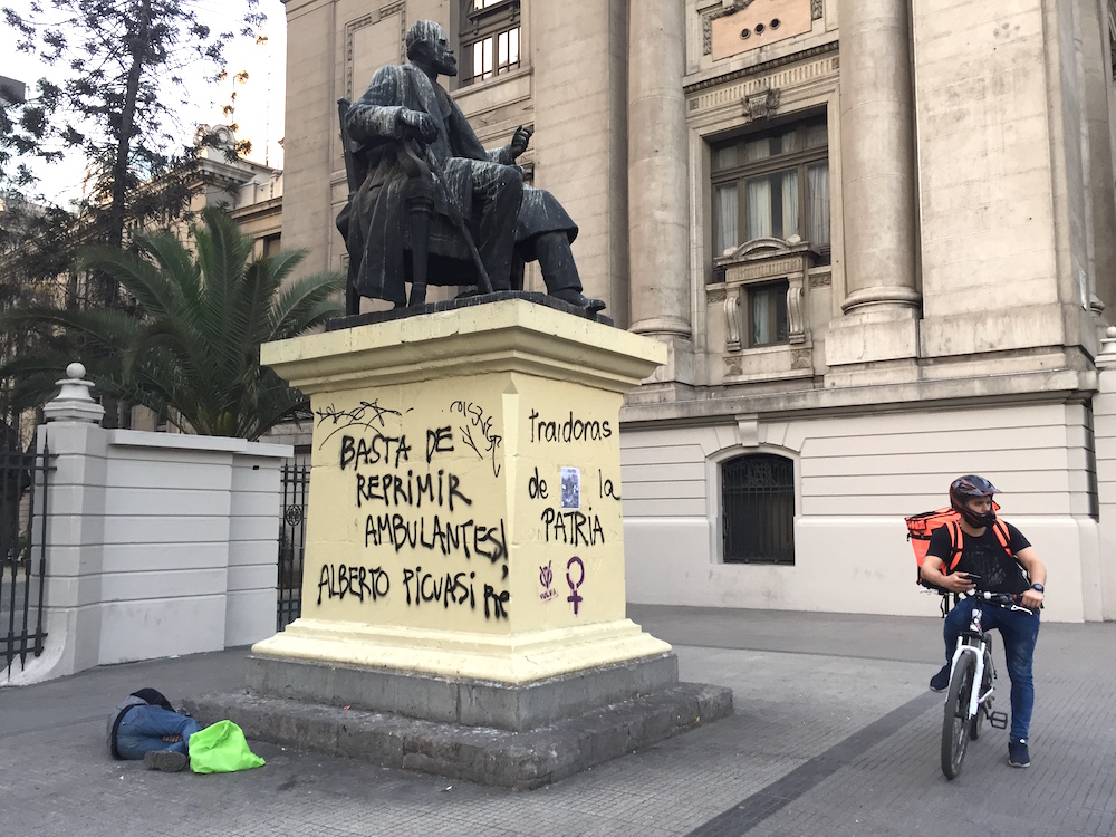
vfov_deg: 48.2
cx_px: 558
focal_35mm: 29
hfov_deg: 61.7
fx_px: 935
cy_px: 418
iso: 40
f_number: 2.2
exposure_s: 1/33
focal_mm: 4.15
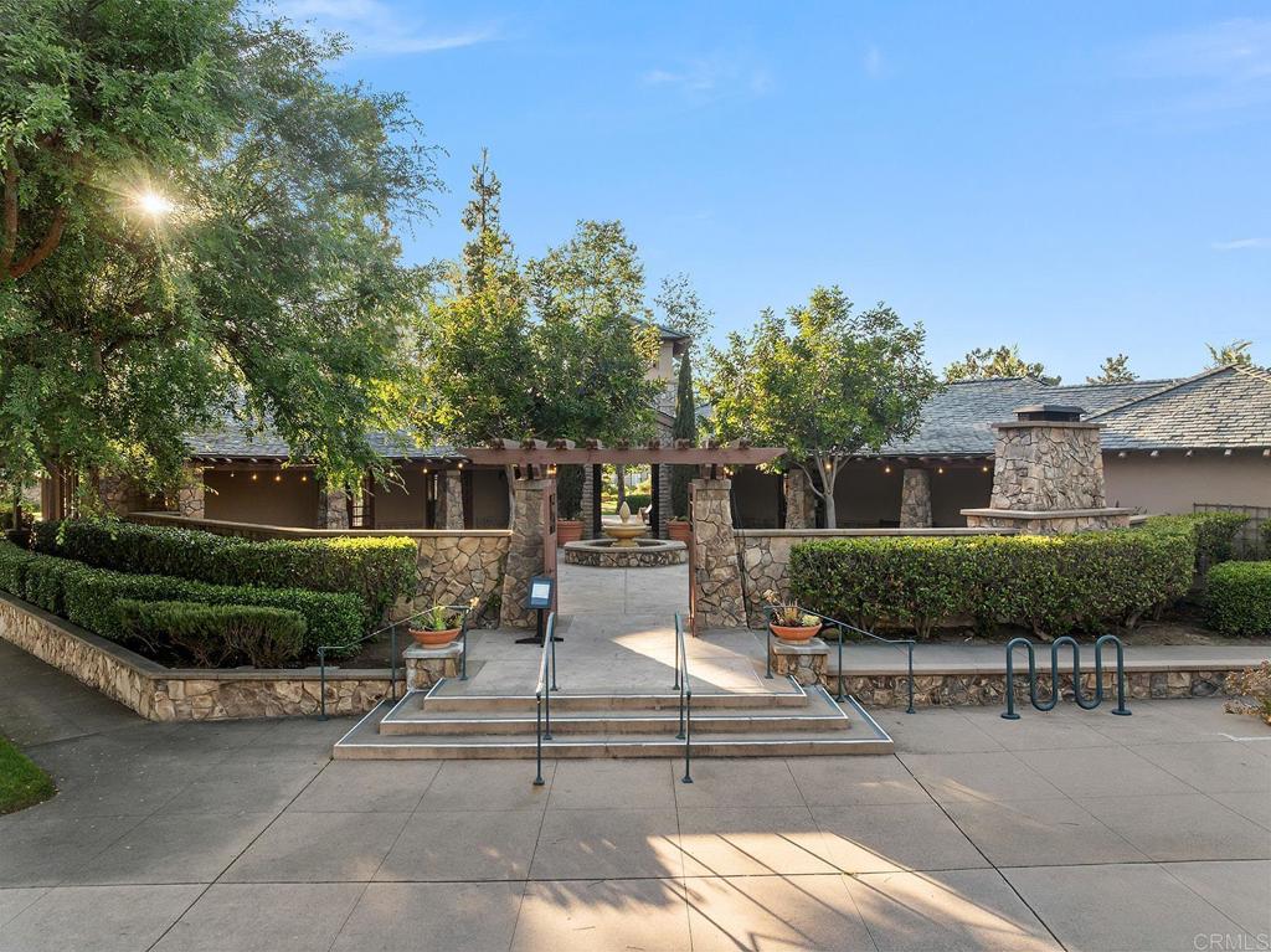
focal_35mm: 24
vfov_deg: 56.8
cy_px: 476
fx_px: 881
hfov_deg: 71.6
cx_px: 636
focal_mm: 12.29
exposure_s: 1/25
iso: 100
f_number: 4
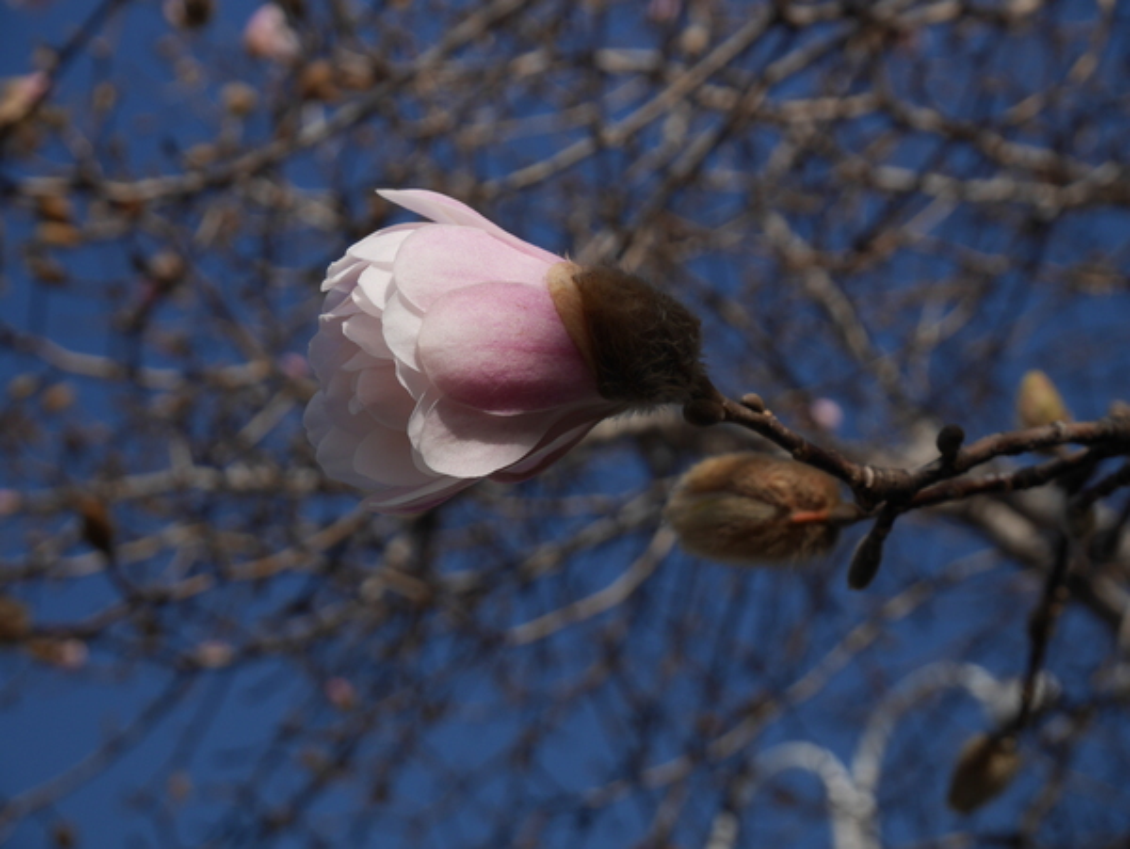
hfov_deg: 30.2
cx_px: 565
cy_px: 424
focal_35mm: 64
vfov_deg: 23.0
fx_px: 2091
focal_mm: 32
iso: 200
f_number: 9
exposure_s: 1/400
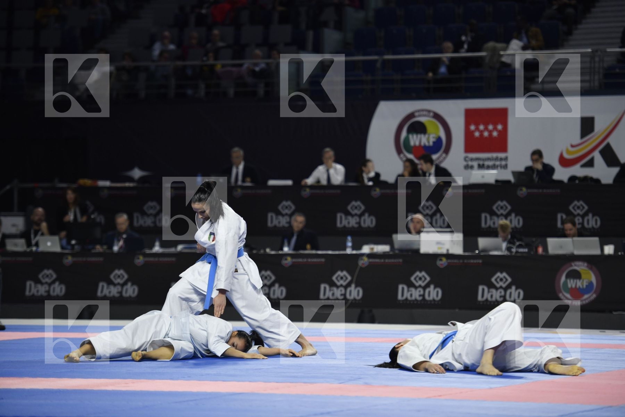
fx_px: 2517
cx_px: 312
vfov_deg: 9.5
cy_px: 208
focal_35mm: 145
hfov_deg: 14.2
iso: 800
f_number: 2.8
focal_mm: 145
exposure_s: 1/800
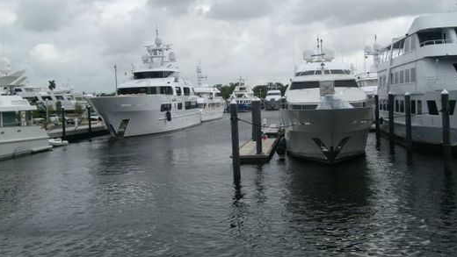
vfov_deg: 24.9
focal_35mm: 48
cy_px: 97
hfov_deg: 42.9
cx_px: 232
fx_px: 582
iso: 80
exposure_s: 1/250
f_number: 7.7
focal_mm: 7.2
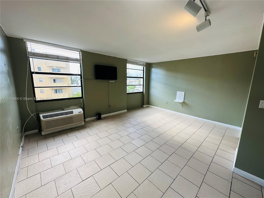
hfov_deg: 102.1
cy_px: 99
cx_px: 132
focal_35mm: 14
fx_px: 107
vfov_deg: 85.7
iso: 50
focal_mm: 2.22
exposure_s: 1/120
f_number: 2.2
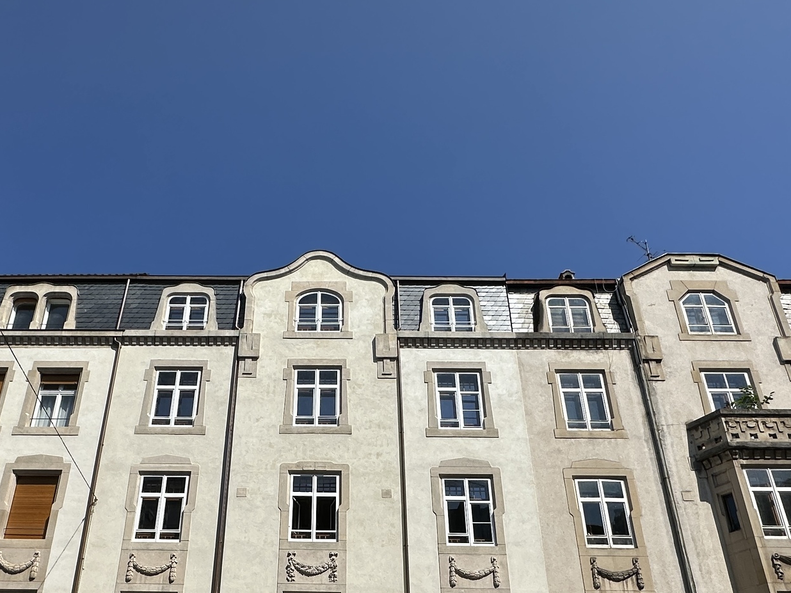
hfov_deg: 61.1
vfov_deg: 44.5
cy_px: 516
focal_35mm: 29
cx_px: 315
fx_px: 663
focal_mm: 2.22
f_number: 2.2
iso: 50
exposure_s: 1/4464
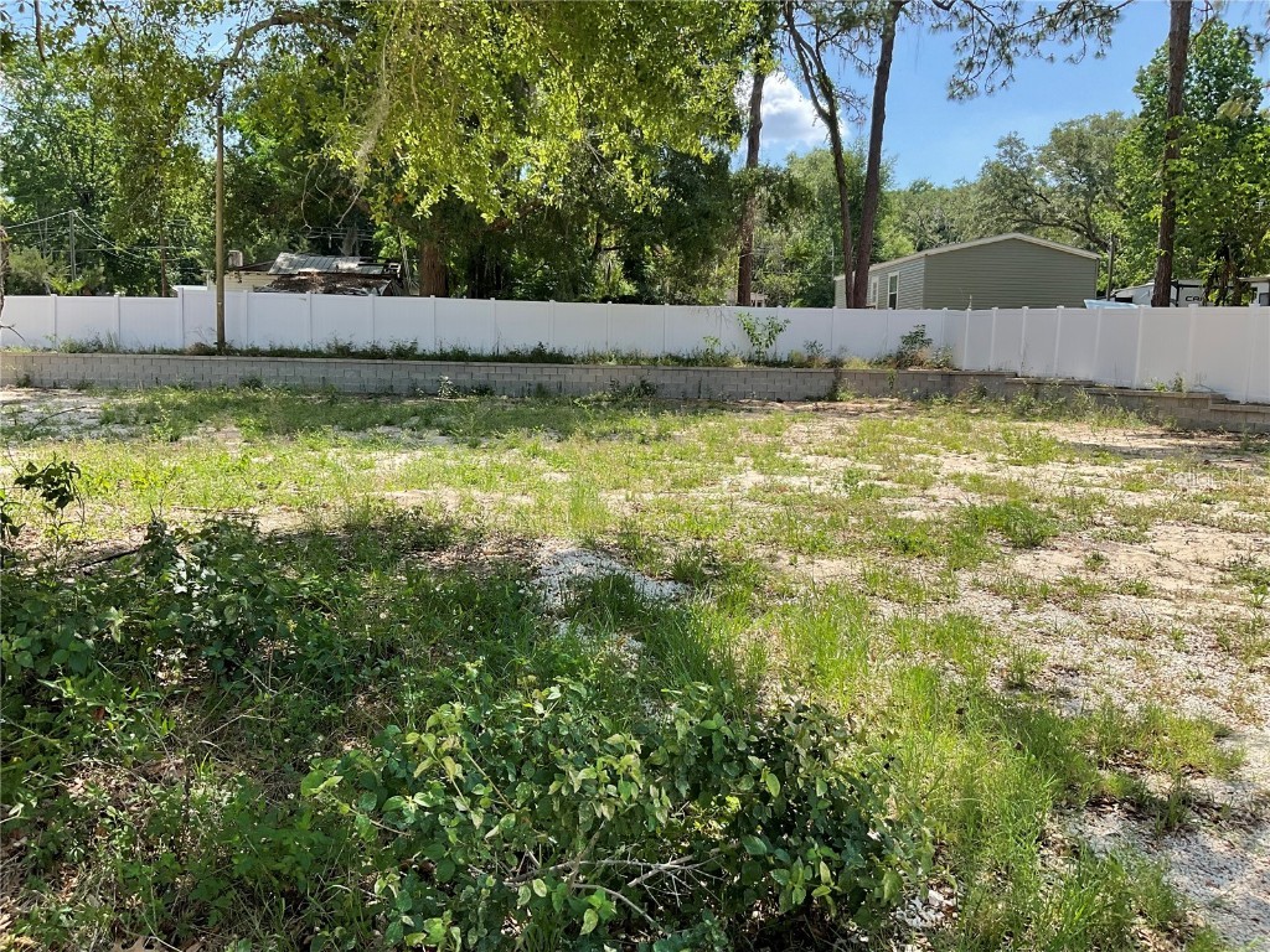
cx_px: 635
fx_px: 1064
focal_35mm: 29
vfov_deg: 48.2
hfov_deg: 61.7
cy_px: 476
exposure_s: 1/829
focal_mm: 3
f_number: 1.8
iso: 16
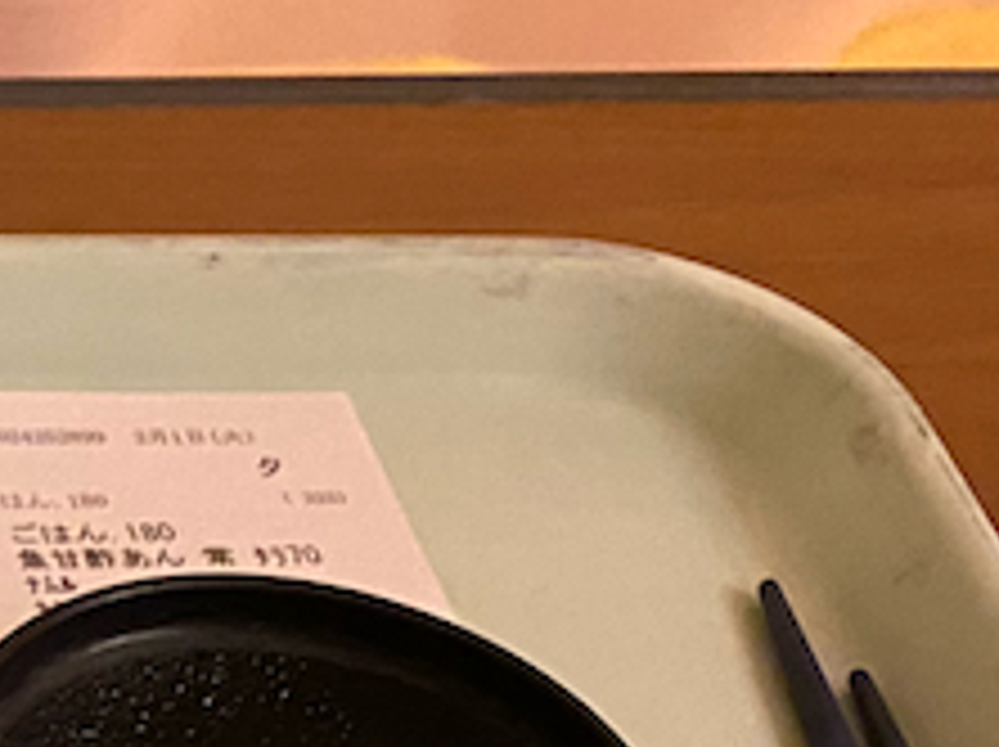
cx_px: -1246
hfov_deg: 13.2
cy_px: 1341
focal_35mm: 120
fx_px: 3459
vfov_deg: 11.4
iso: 400
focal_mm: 4.25
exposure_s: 1/50
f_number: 1.8
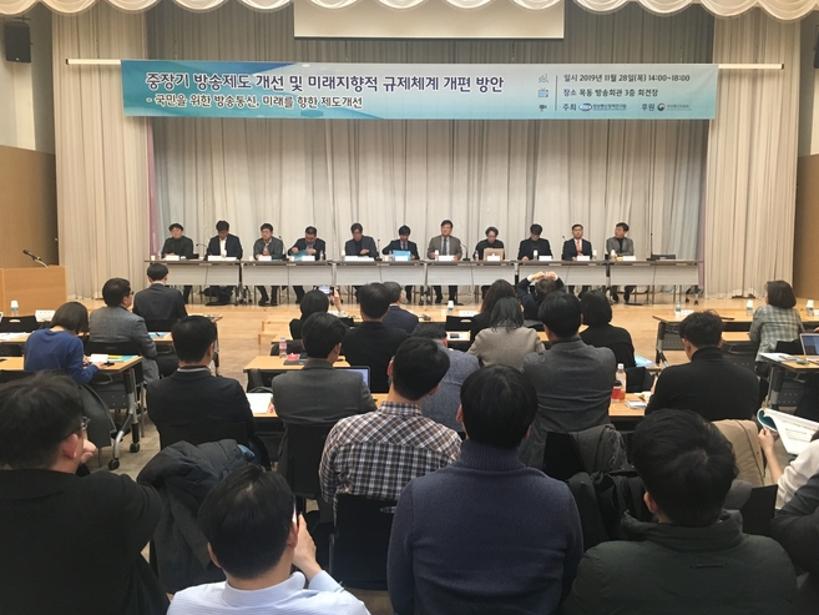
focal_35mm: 30
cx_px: 418
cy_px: 303
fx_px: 710
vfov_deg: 46.8
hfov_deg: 60.0
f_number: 2.2
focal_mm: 4.15
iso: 160
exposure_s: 1/30
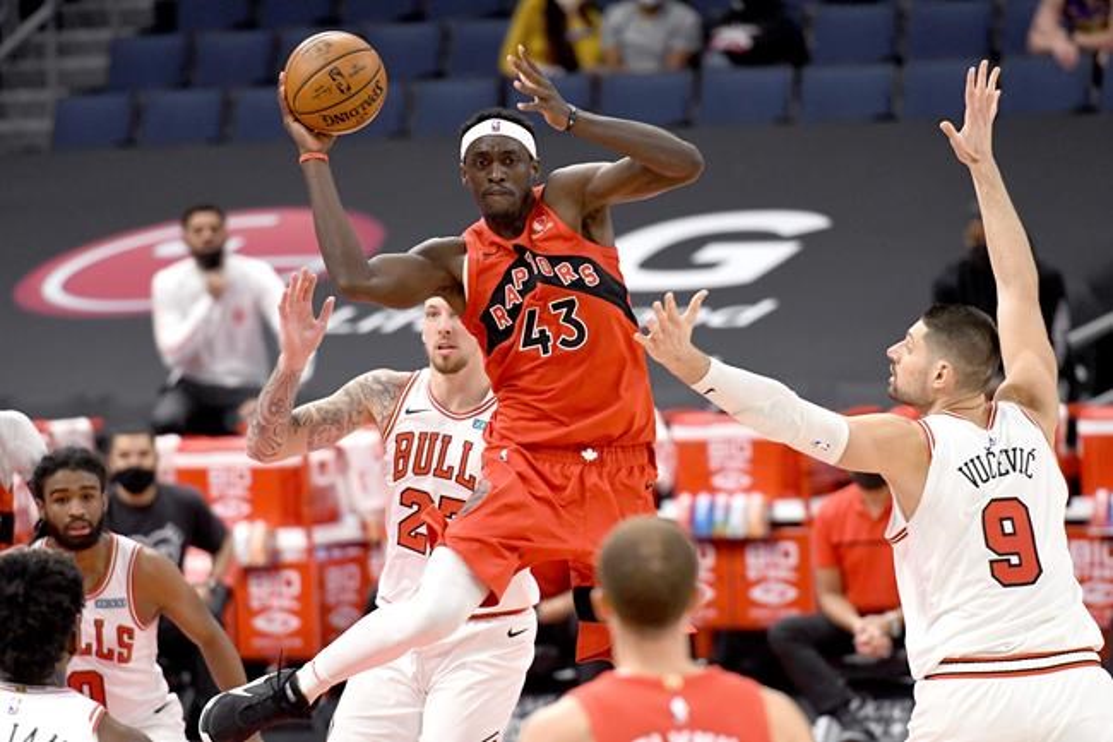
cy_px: 371
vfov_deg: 4.6
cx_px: 556
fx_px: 9272
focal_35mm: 300
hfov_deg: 6.9
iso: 3200
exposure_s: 1/1600
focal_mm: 200
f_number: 3.2
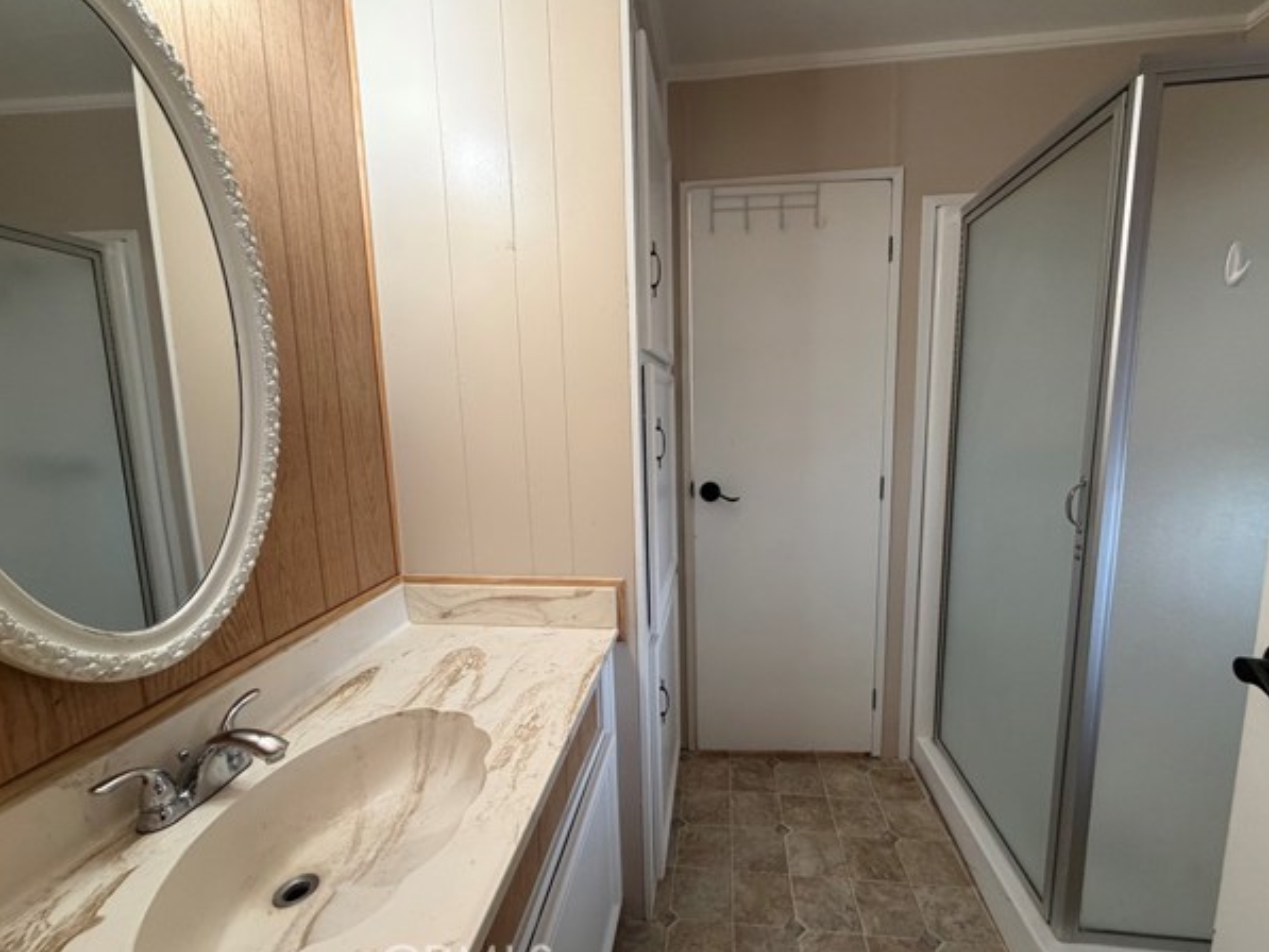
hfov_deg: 98.1
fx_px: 550
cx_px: 663
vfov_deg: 81.8
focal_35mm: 15
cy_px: 484
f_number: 2.2
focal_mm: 2.22
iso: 200
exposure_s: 1/60
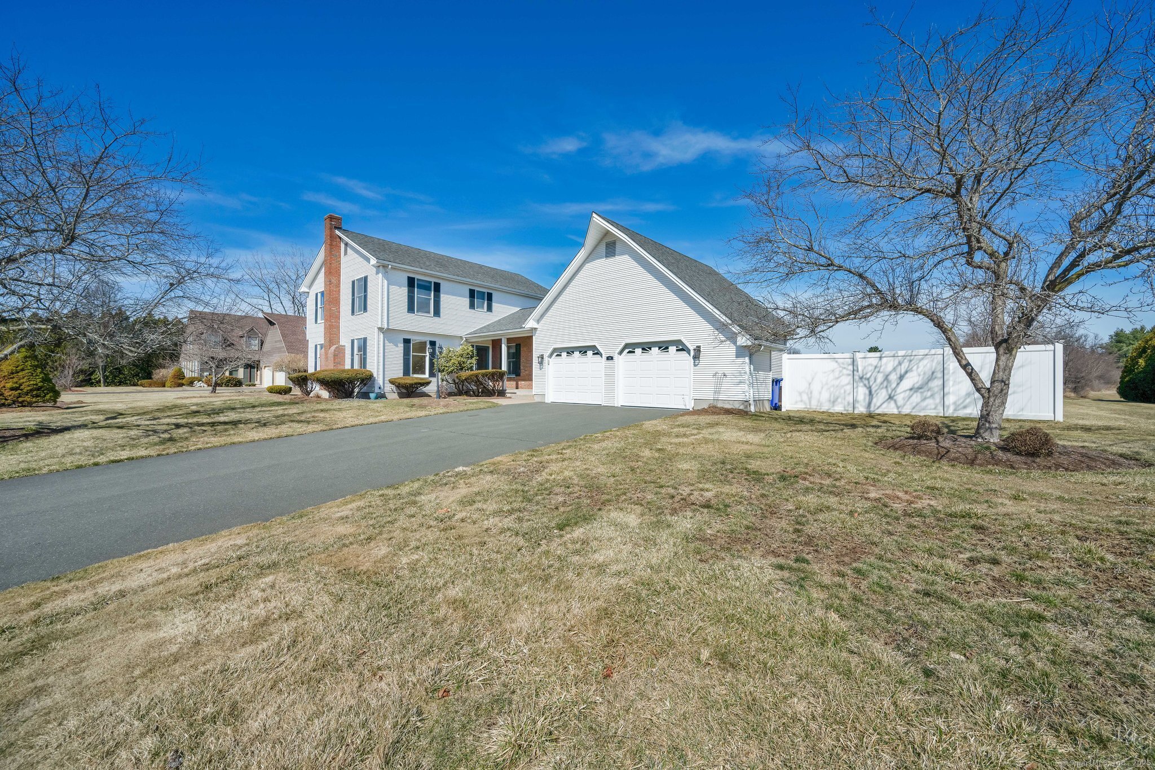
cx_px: 578
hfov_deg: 104.3
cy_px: 385
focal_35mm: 14
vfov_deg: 81.2
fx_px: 449
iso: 320
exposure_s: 1/1250
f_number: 9
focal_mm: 14
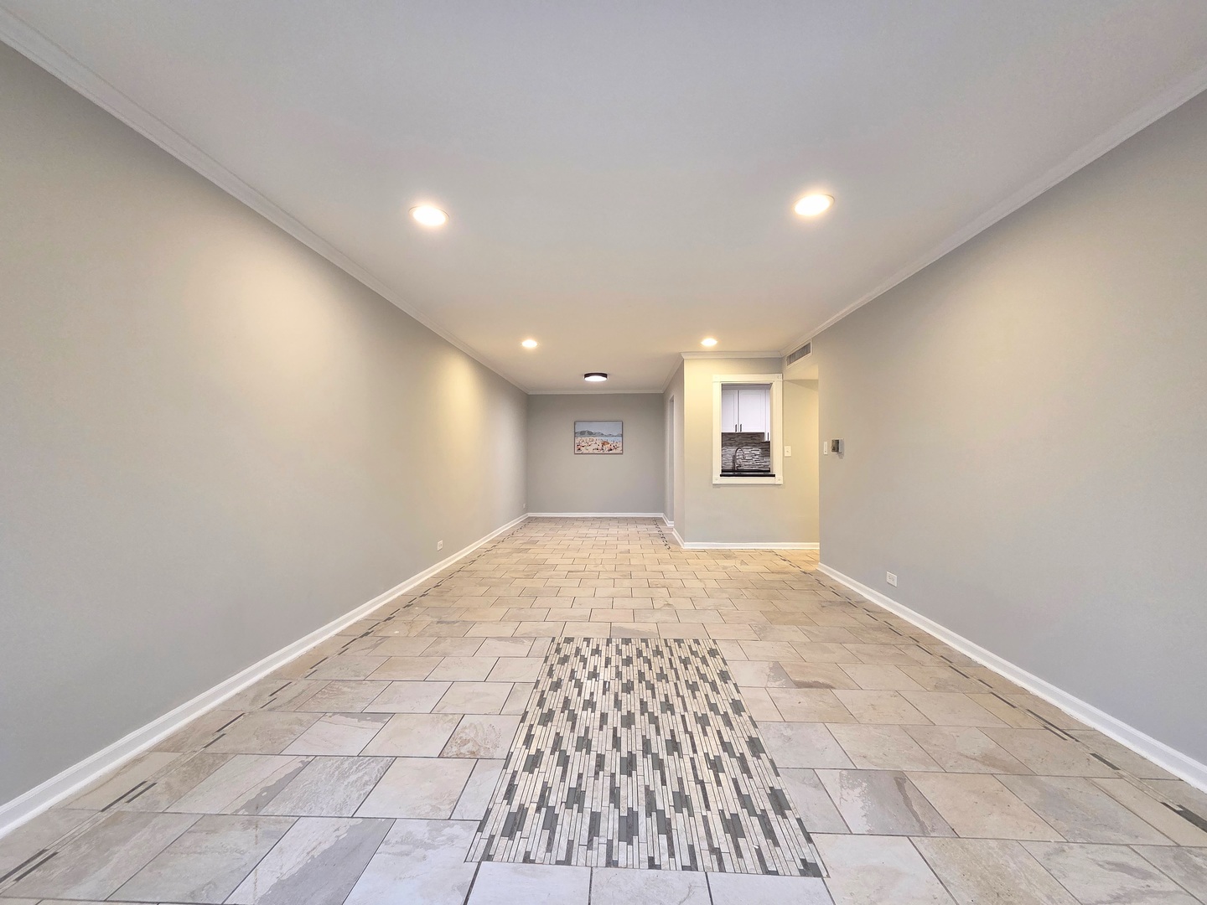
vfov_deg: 89.9
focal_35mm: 13
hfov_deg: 106.2
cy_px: 452
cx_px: 604
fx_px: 453
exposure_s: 1/60
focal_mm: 2.2
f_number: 2.2
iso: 250
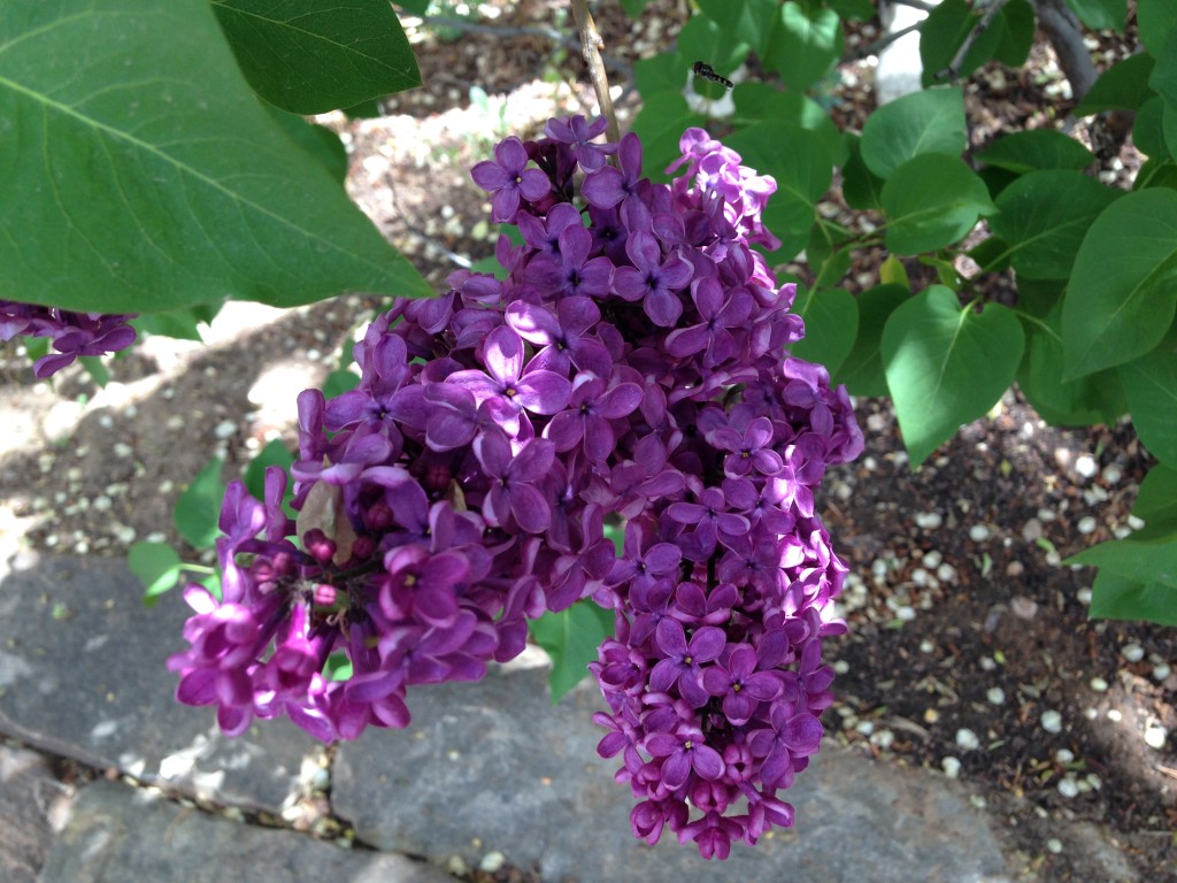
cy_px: 442
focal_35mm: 33
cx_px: 588
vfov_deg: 42.9
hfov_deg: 55.4
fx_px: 1122
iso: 64
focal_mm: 4.12
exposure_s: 1/120
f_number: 2.4
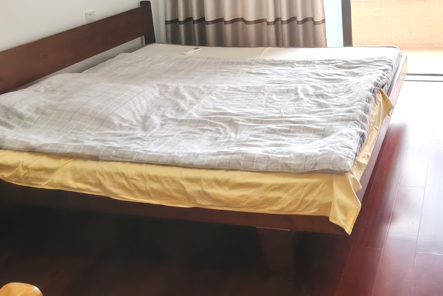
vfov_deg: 27.5
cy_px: -71
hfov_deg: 44.3
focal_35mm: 42
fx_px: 517
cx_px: 350
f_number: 2.2
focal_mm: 1.96
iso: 100
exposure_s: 1/50
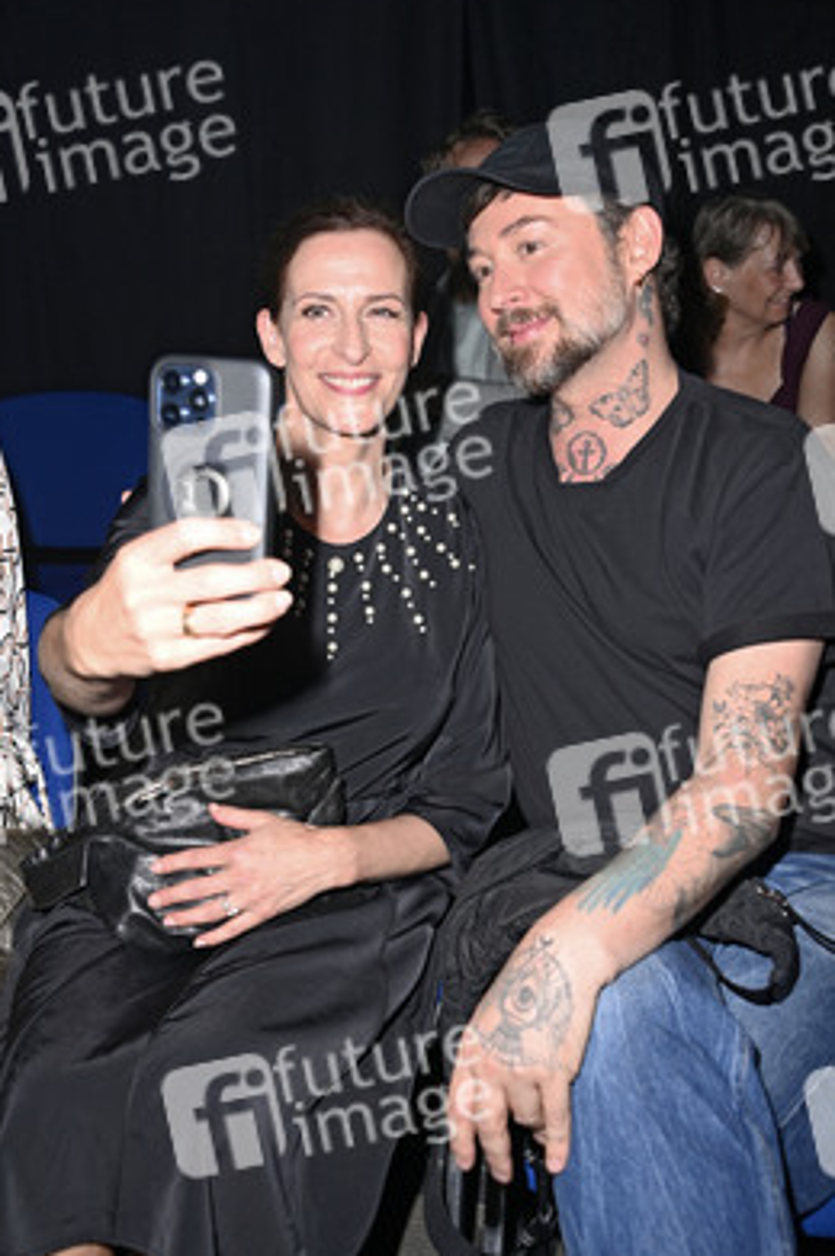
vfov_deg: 45.5
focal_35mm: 43
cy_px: 620
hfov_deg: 31.1
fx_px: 1499
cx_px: 421
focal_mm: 42
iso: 1000
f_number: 5.6
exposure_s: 1/125
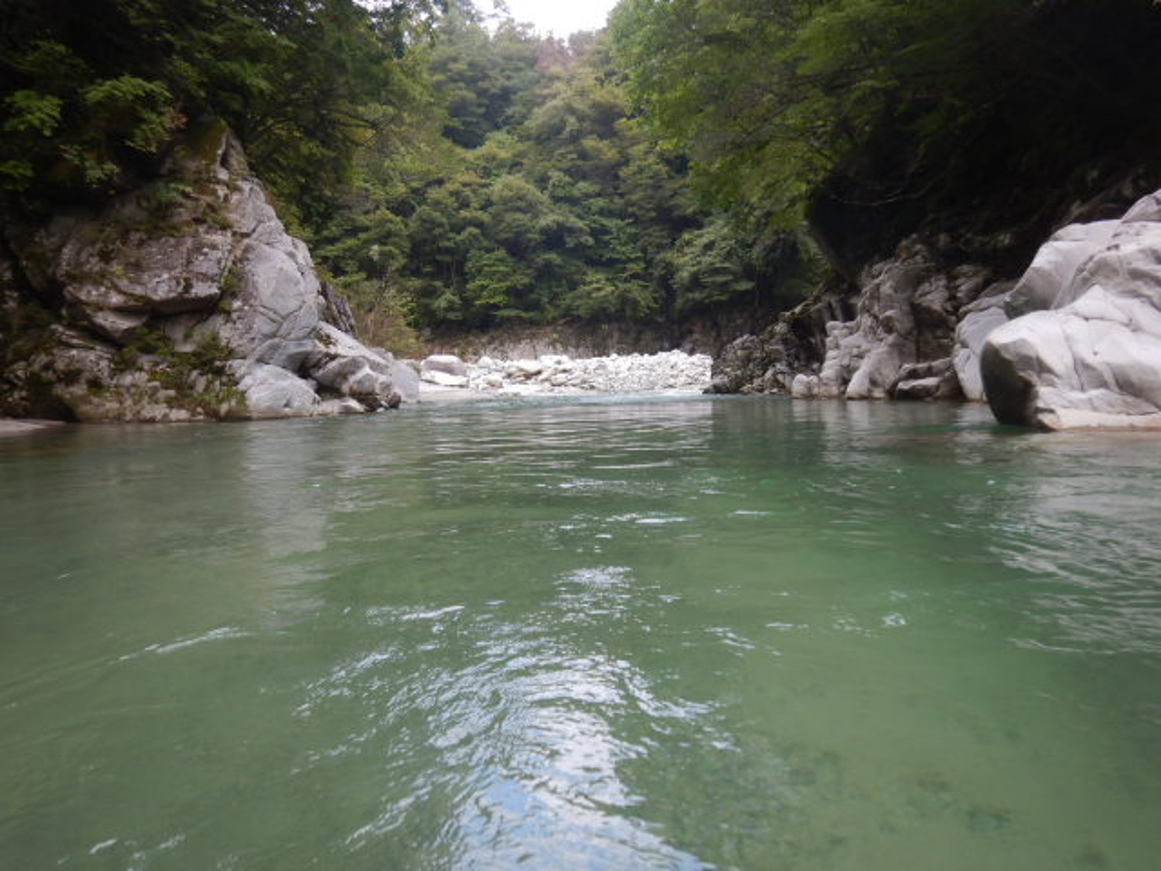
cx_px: 580
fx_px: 805
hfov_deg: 71.6
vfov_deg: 56.8
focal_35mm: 24
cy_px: 436
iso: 125
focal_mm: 4.3
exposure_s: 1/200
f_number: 2.8
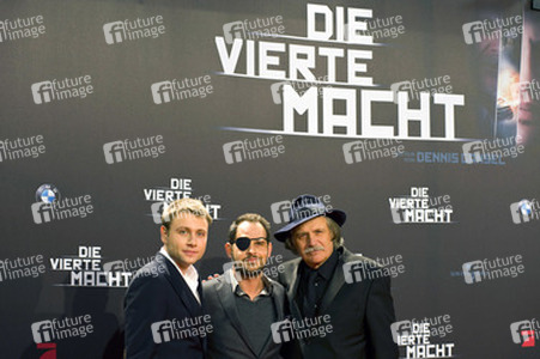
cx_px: 270
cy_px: 180
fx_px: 1199
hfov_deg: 25.4
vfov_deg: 17.0
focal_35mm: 80
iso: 1600
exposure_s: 1/125
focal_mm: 80
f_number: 5
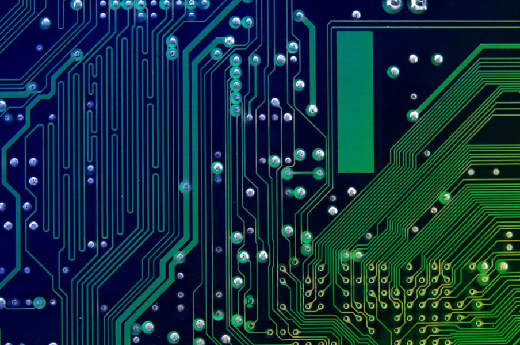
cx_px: 260
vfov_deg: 15.1
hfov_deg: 22.7
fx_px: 1298
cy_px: 172
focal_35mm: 90
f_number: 8
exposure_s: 1/200
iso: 100
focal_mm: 60
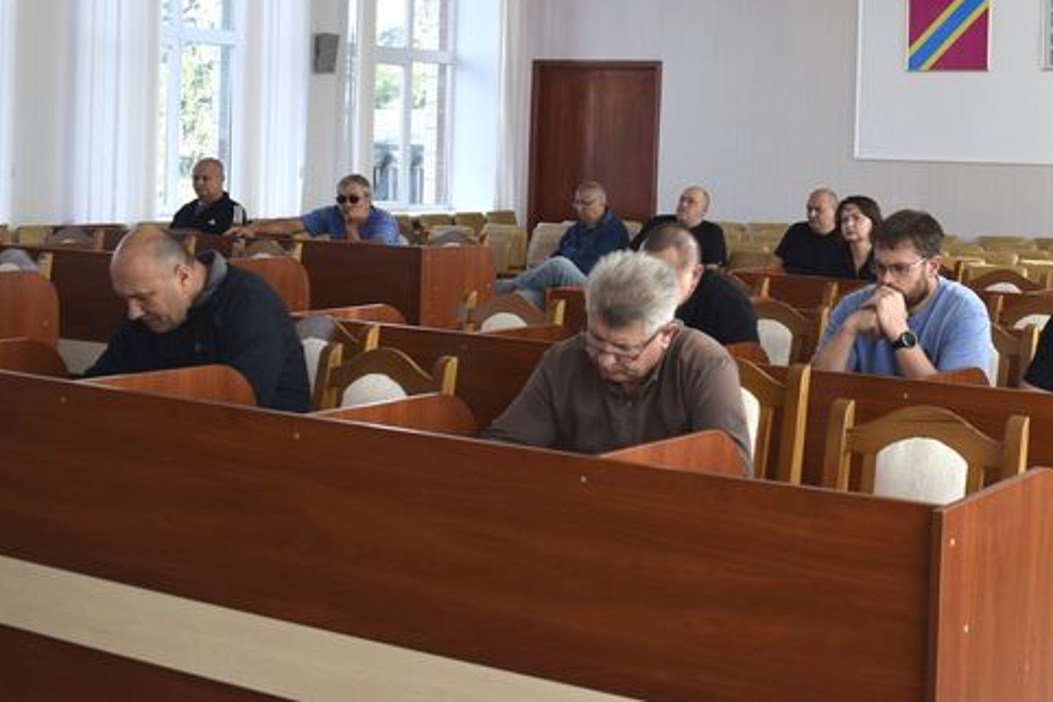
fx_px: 1637
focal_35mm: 56
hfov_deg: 35.0
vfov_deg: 23.9
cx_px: 769
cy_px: 182
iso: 400
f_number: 6.3
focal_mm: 24
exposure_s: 1/160
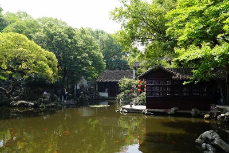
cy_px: 76
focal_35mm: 33
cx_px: 114
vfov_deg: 40.0
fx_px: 210
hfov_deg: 57.2
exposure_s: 1/100
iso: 100
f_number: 7.1
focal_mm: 22
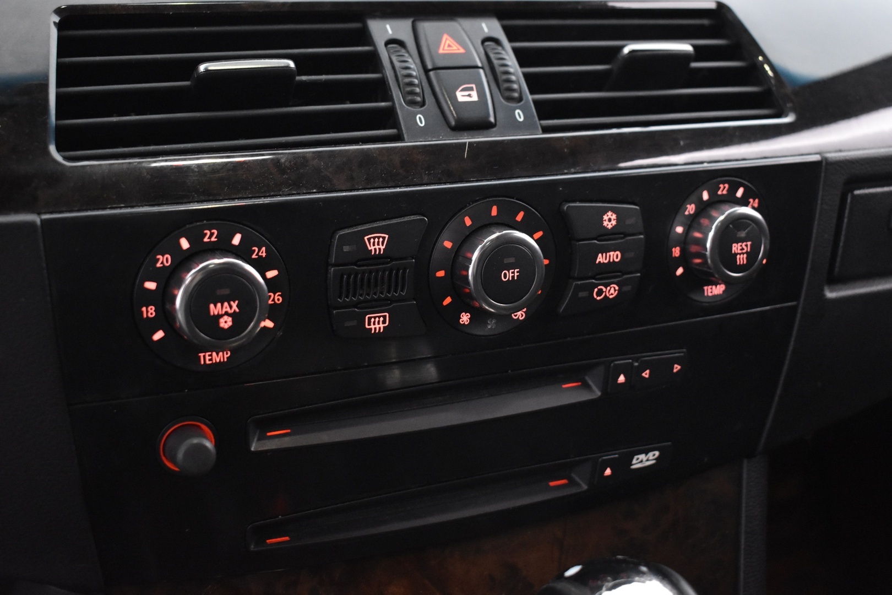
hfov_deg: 42.3
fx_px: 1152
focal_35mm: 46
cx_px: 446
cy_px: 298
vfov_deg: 28.9
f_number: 4.2
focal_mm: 31
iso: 3200
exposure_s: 1/13
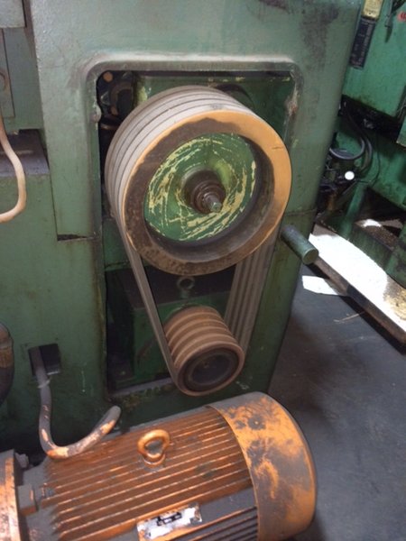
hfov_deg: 46.8
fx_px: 469
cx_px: 203
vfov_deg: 60.0
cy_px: 270
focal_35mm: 30
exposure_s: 1/16
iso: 250
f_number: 2.2
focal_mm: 4.12
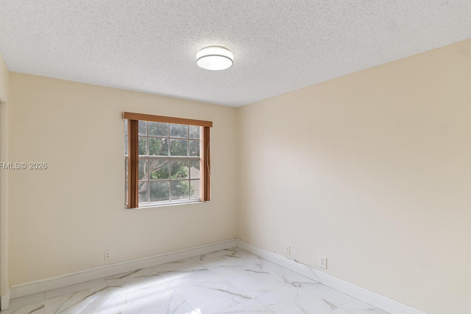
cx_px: 218
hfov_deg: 86.8
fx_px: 249
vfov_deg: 64.5
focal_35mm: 19
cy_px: 166
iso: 200
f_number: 4.5
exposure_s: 1/20
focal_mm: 16
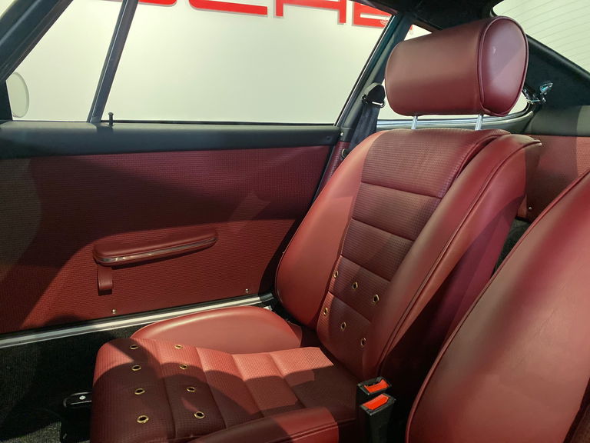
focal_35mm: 26
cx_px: 295
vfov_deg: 53.1
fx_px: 443
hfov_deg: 67.3
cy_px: 222
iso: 800
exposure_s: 1/30
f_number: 1.8
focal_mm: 4.25
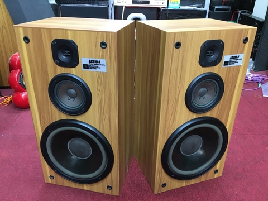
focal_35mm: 29
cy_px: 100
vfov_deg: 48.2
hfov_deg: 61.7
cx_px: 134
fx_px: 225
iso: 250
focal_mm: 4.15
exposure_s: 1/17
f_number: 2.2
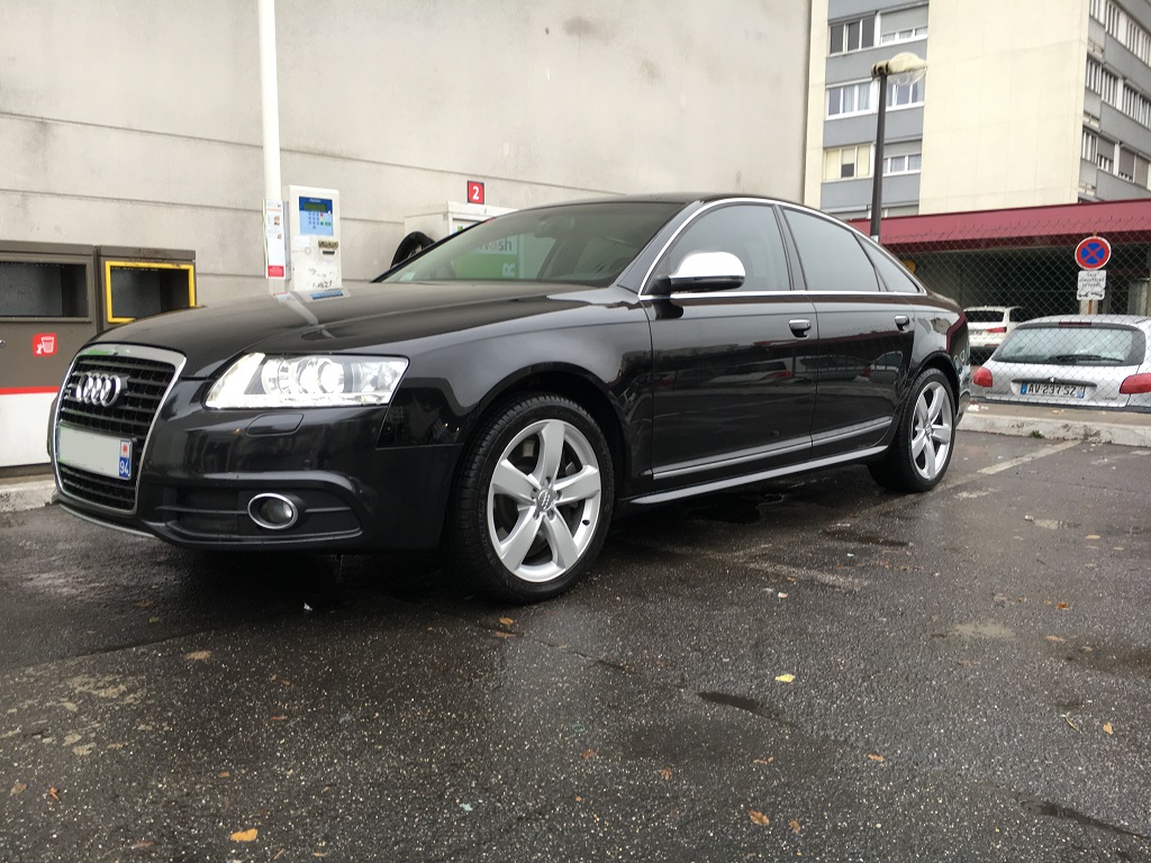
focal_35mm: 29
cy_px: 432
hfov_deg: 61.7
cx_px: 576
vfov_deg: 48.2
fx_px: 964
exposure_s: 1/50
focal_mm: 4.15
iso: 32
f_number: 2.2
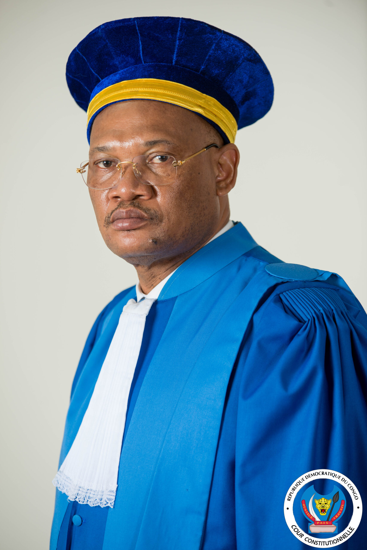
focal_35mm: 160
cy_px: 275
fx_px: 2444
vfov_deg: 12.8
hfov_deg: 8.6
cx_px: 184
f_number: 4
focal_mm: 160
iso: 200
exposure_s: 1/125
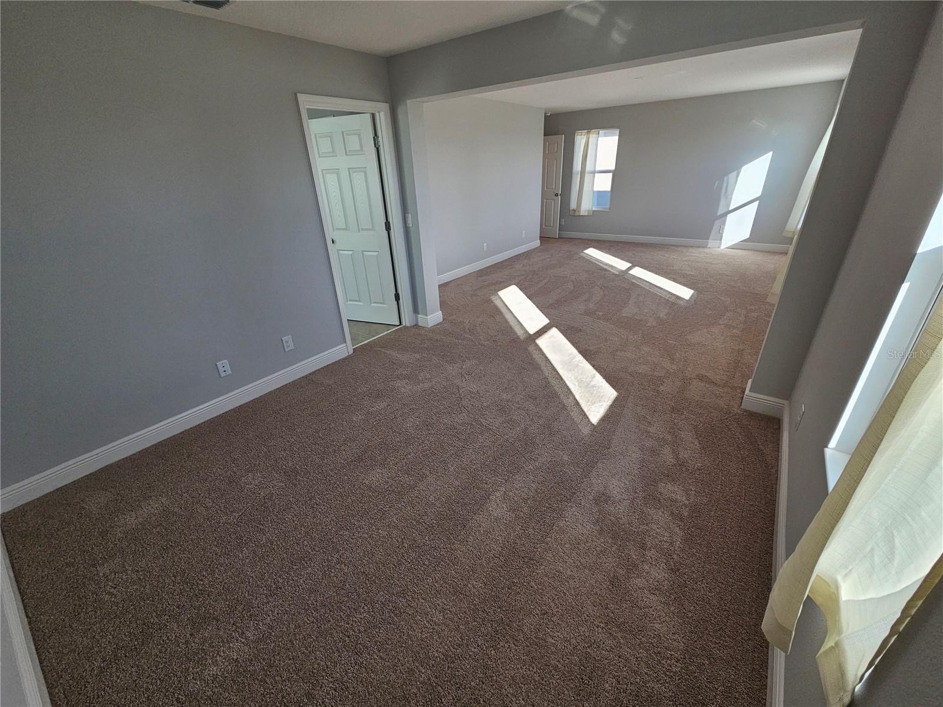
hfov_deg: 106.2
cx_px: 472
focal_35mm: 13
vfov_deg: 89.9
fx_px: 354
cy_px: 354
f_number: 2.2
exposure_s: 1/359
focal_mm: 2.2
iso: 125
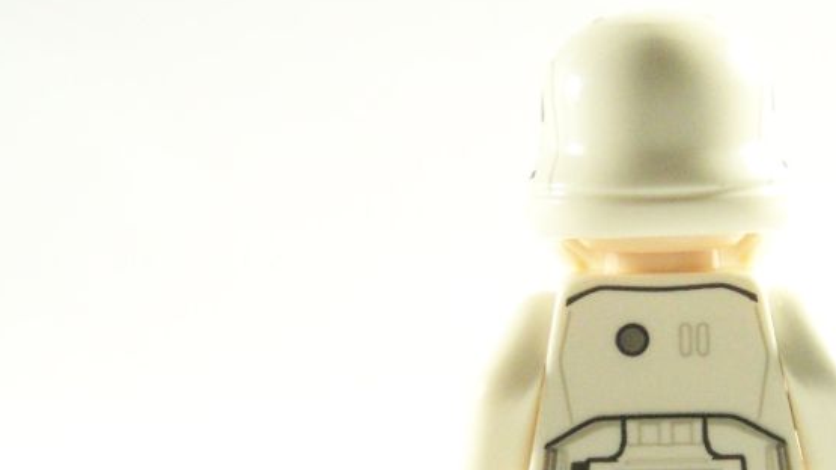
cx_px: 667
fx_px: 4677
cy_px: 399
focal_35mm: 211
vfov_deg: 5.7
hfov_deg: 10.2
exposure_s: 1/60
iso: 400
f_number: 3.2
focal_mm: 17.5
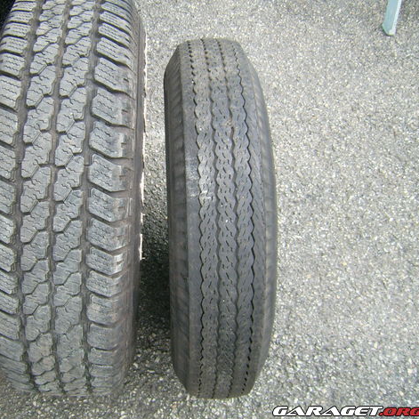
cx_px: 141
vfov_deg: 40.0
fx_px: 575
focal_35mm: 42
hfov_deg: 39.6
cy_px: 206
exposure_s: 1/136
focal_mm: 5.95
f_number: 2.8
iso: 50
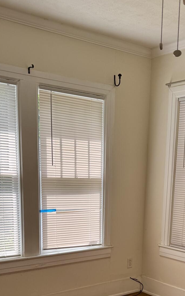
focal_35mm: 46
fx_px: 371
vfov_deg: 41.1
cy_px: 249
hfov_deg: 27.9
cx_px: 112
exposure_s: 1/323
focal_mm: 6.76
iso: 80
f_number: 1.78
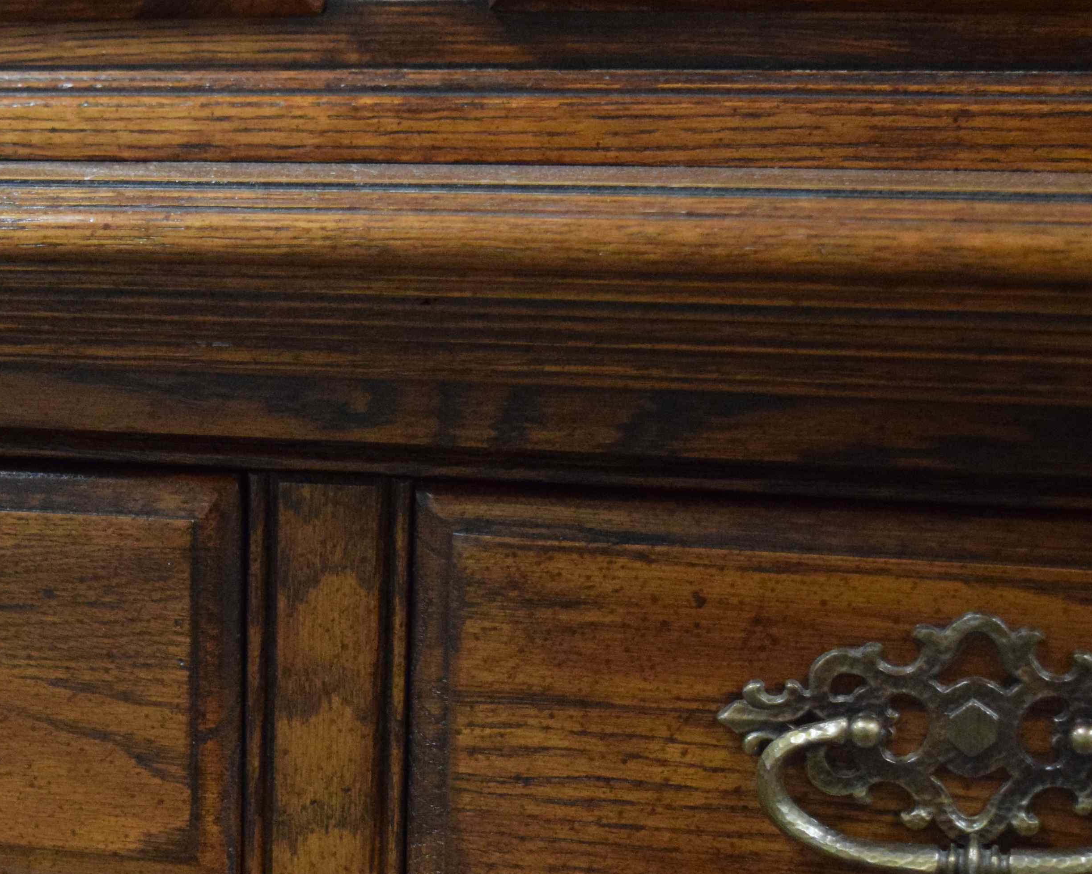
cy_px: 650
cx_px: -15
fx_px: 2683
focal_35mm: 83
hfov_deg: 22.1
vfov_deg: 18.4
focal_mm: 24
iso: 3600
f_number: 4
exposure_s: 1/60
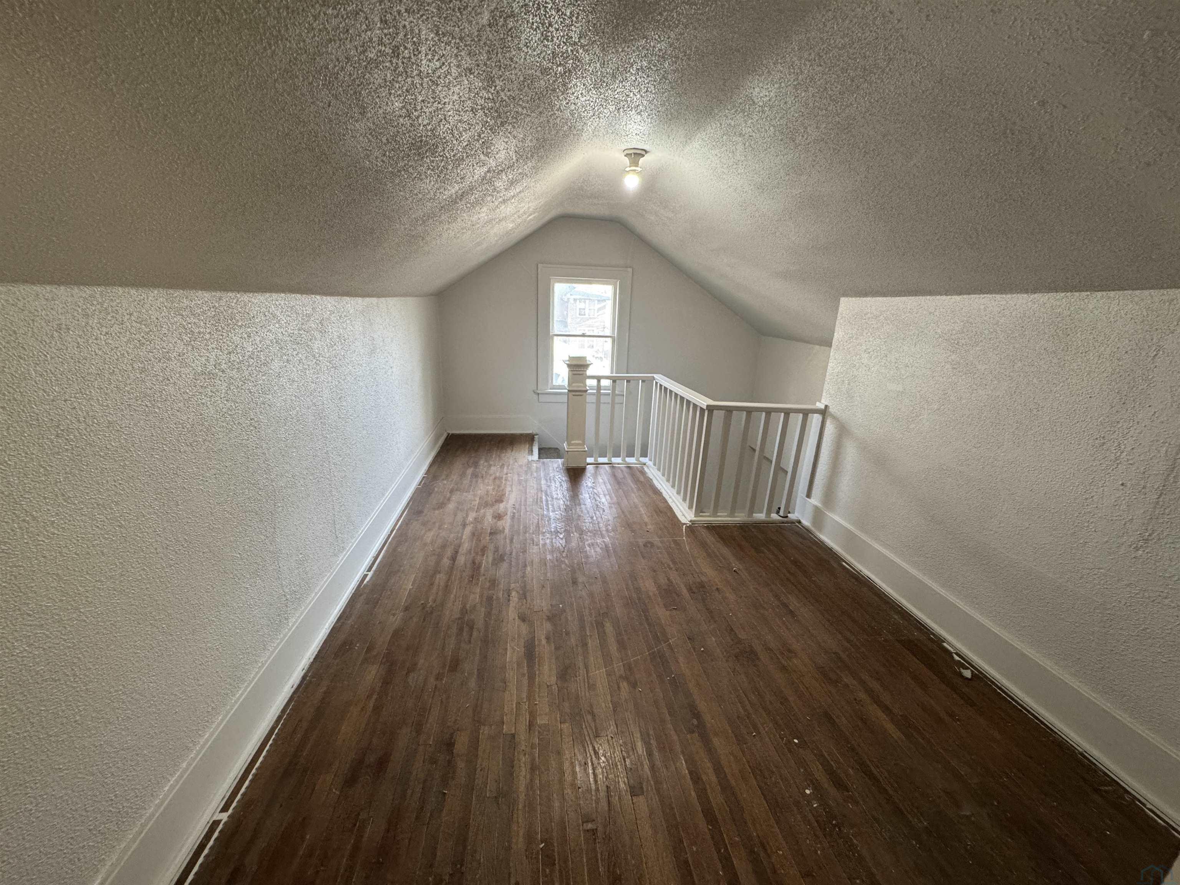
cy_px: 442
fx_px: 477
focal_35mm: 14
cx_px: 590
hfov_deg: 102.1
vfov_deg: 85.7
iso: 320
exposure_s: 1/60
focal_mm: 2.22
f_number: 2.2
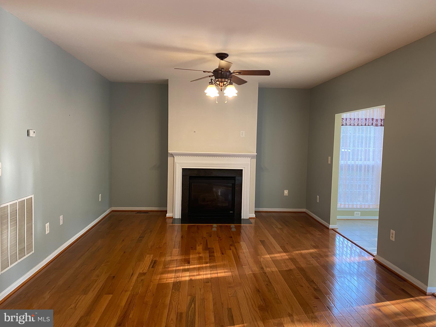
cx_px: 218
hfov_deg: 67.3
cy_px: 164
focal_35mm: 26
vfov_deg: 53.1
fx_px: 327
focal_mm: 4.25
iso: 100
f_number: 1.8
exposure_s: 1/60
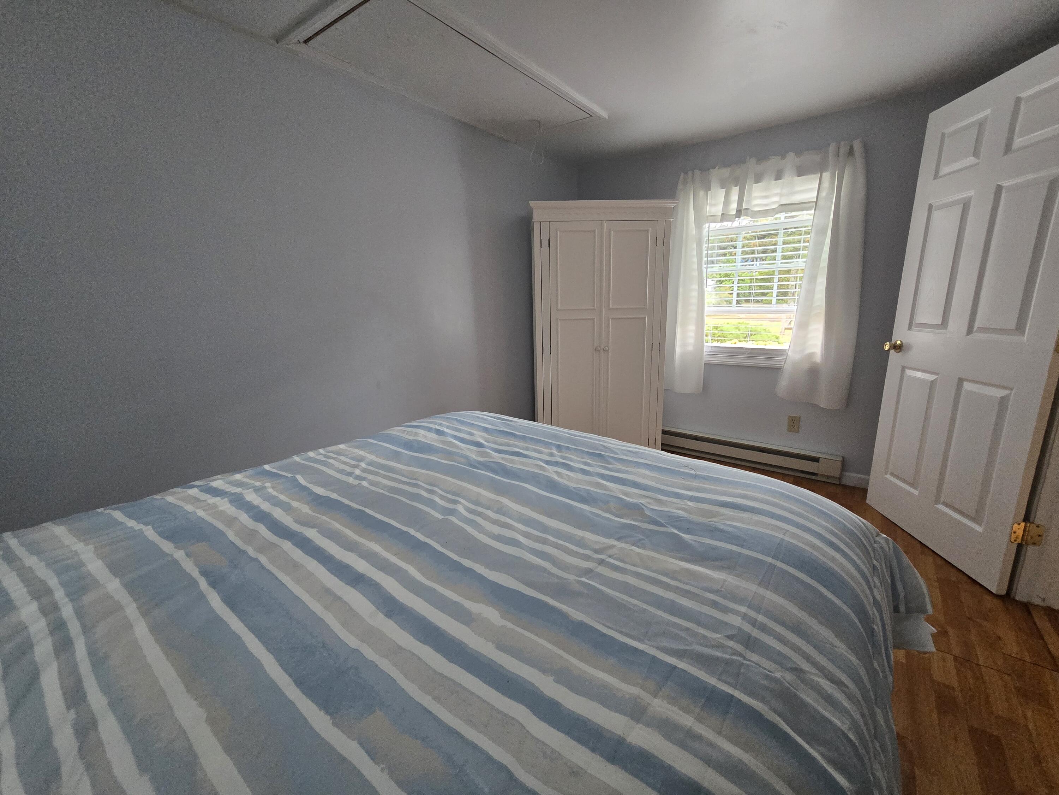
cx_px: 530
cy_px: 398
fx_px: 398
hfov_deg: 106.2
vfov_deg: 89.9
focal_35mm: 13
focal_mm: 2.2
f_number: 2.2
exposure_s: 1/60
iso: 640
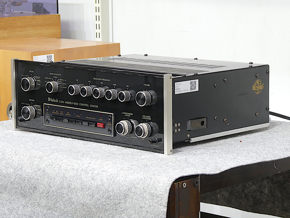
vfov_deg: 12.9
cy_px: 109
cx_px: 145
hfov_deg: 17.1
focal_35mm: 115
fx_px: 963
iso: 200
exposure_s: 1/5
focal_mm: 20.6
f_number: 5.1
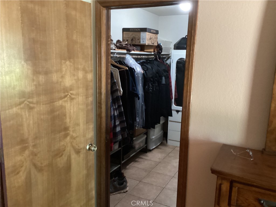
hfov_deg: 58.4
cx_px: 138
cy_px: 104
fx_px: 247
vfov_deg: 45.4
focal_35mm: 31
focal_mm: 3.3
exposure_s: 1/25
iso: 500
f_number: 2.4
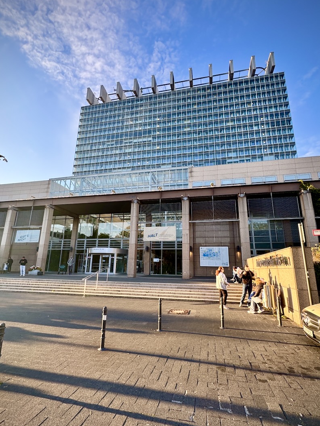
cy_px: 218
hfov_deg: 74.8
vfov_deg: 91.0
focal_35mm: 17
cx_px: 161
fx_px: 209
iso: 40
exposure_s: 1/193
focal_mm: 2.22
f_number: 2.2
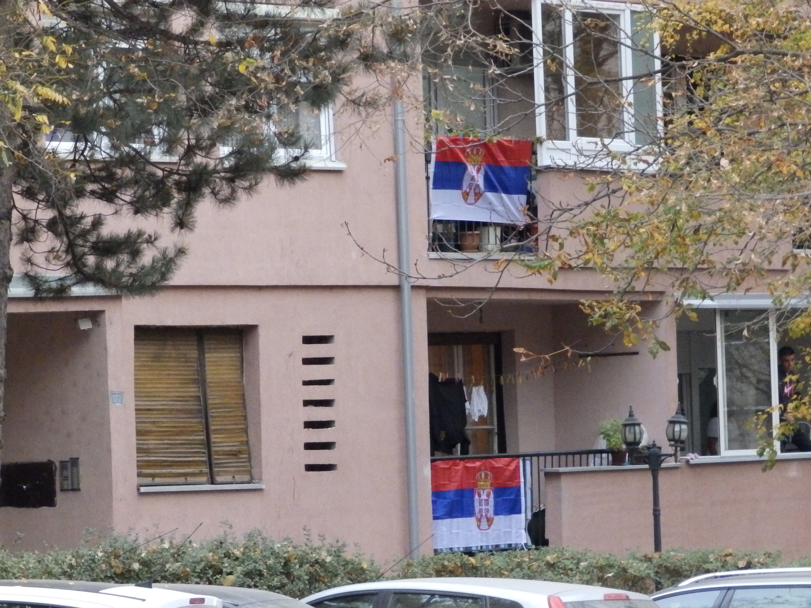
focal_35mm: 213
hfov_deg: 9.3
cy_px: 304
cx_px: 406
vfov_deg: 7.0
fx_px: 4990
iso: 1600
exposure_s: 1/50
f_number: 5.6
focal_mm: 38.2
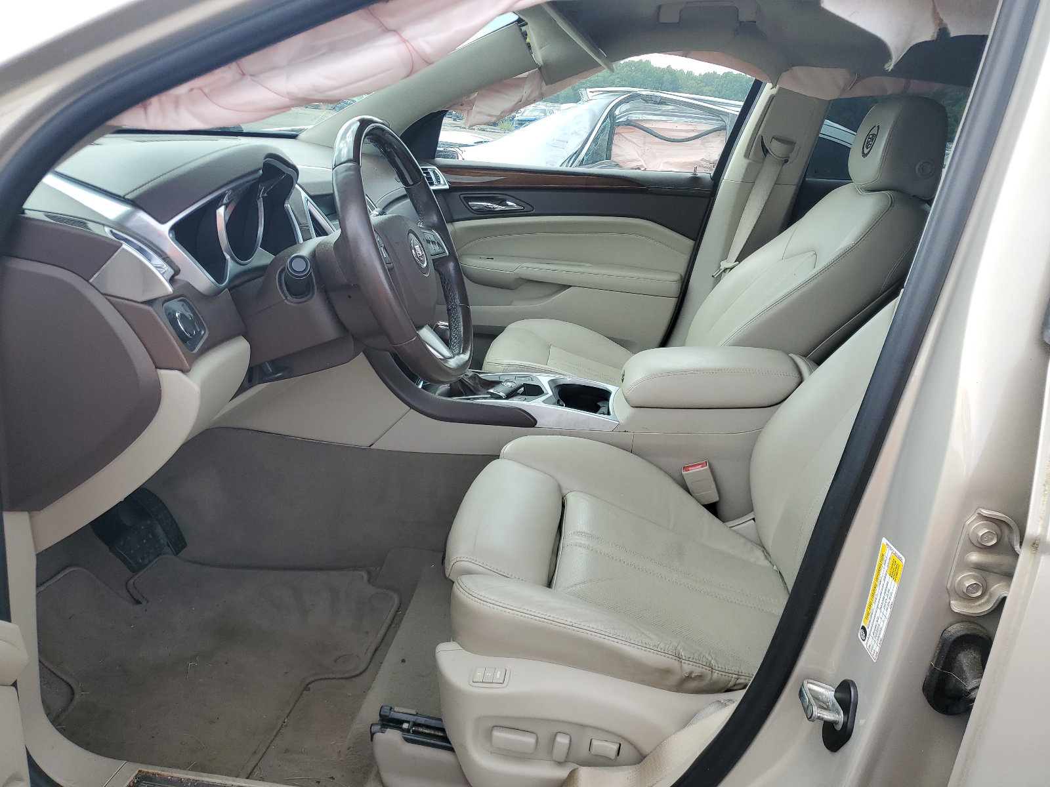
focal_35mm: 26
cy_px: 394
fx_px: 789
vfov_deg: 53.1
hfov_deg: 67.3
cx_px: 525
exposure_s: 1/588
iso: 50
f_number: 1.5
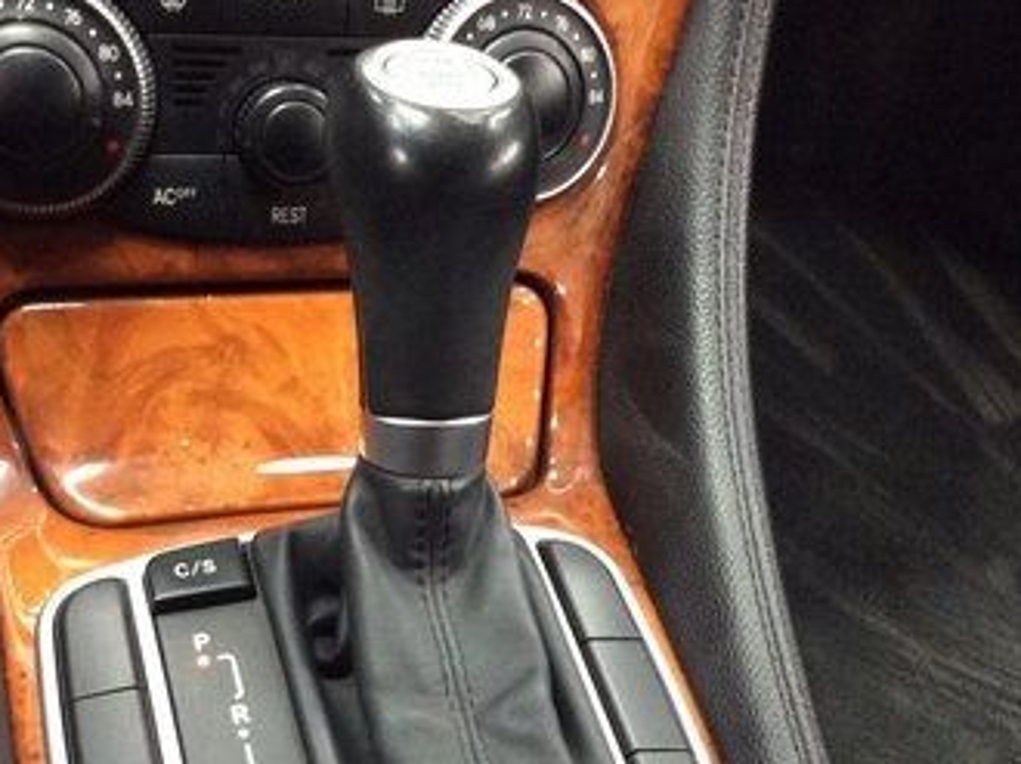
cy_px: 563
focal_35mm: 62
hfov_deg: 31.2
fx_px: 1827
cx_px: 489
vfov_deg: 23.4
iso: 250
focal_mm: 3.3
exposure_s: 1/17
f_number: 2.4
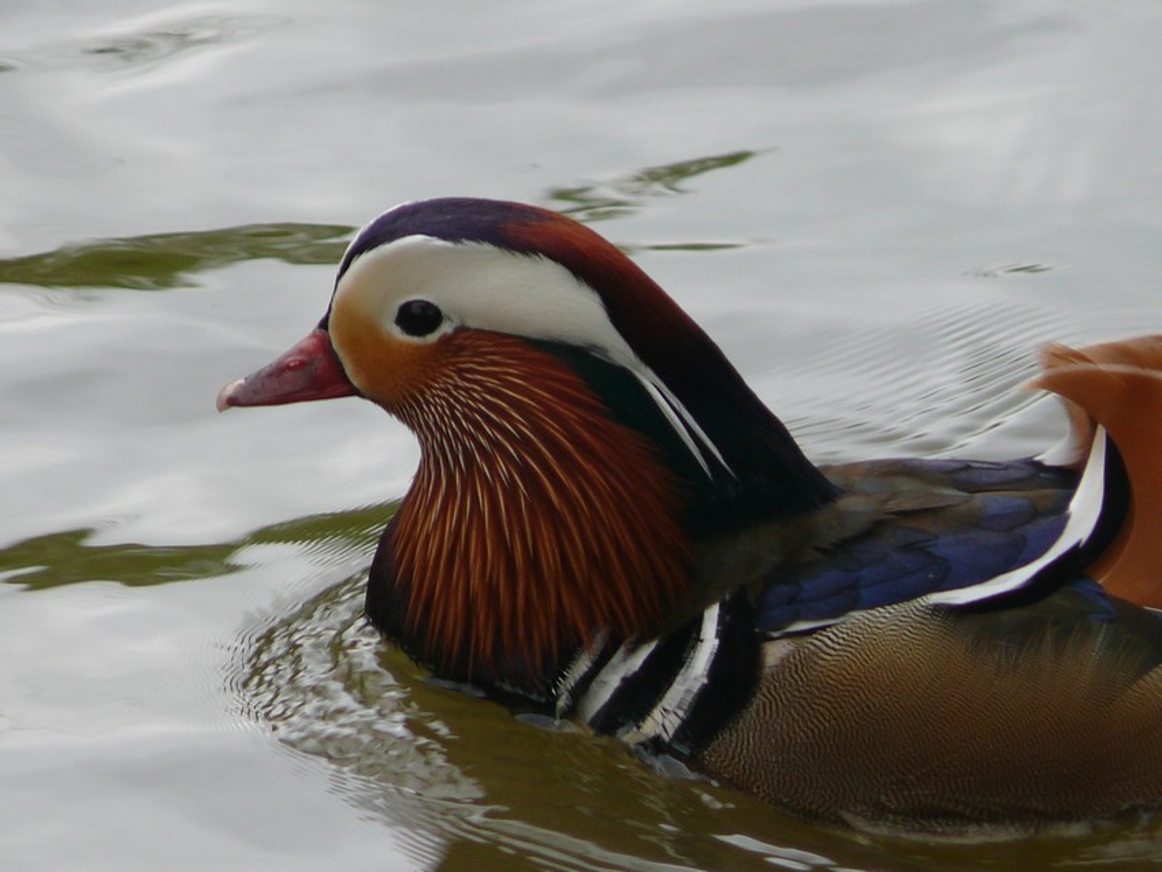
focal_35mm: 748
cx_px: 581
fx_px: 25116
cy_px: 436
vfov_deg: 2.0
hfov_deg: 2.7
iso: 100
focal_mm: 88.8
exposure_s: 1/200
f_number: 4
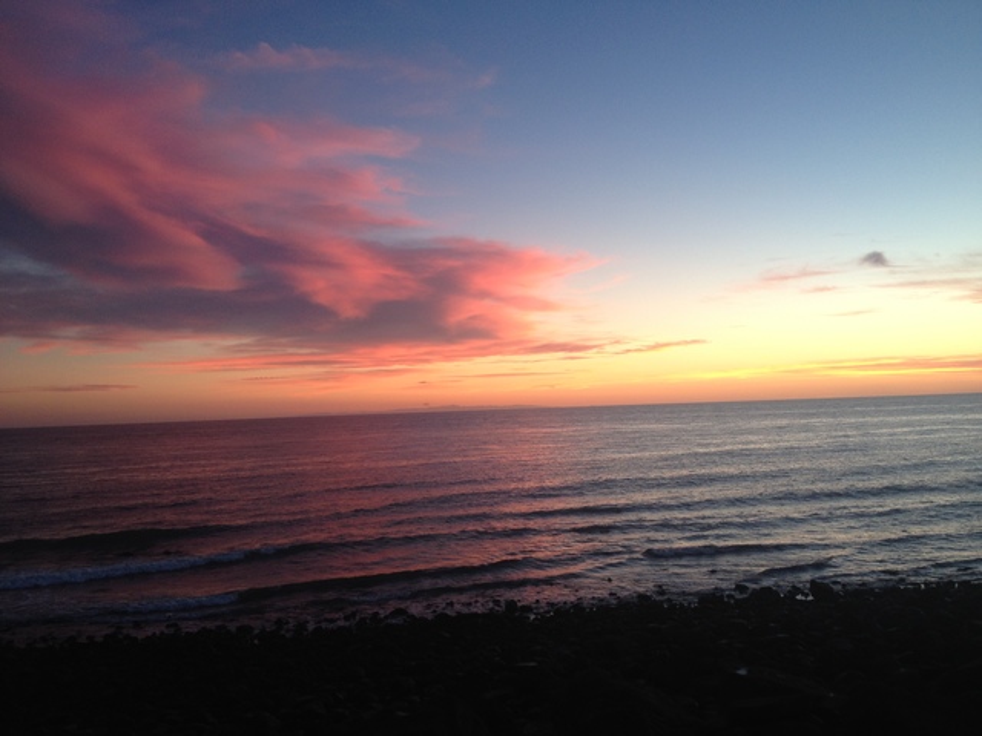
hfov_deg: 52.6
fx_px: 993
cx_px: 491
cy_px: 368
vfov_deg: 40.7
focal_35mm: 35
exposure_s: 1/24
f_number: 2.4
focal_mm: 4.28
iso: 50
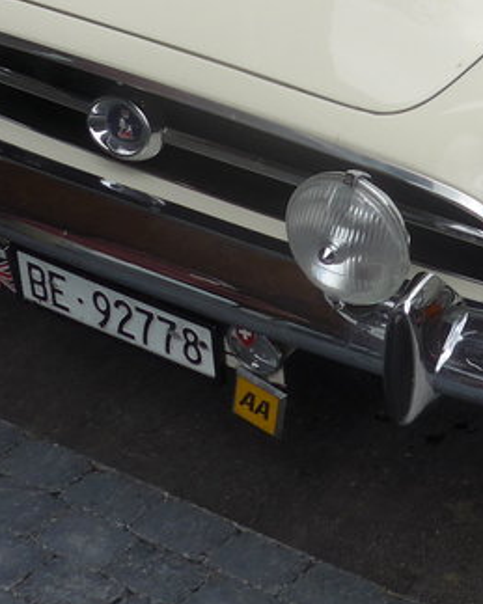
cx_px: 563
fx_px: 2002
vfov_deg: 16.5
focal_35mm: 112
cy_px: -119
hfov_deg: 13.4
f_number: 2.8
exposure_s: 1/800
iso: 80
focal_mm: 6.5
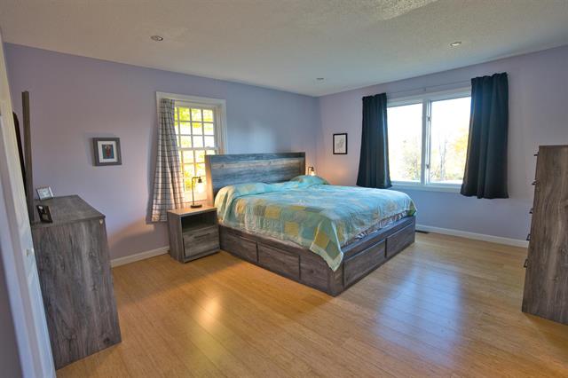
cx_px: 284
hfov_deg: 93.3
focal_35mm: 17
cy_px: 189
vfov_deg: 70.4
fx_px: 268
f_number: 4
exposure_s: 1/160
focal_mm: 17
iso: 1000
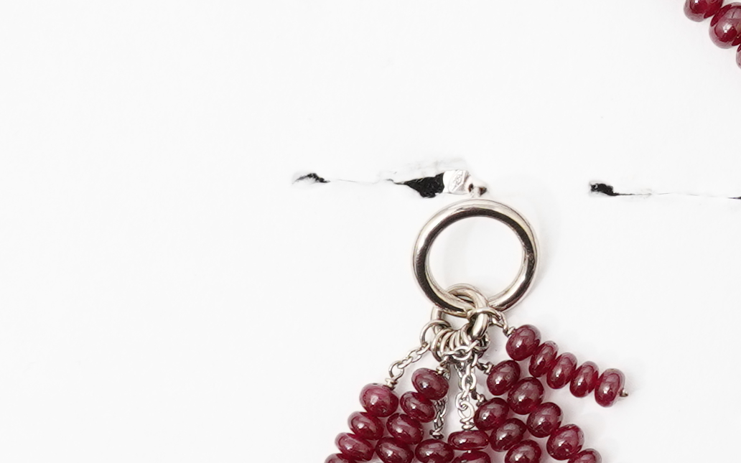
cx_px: 987
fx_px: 3534
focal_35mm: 175
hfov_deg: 11.6
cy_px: 120
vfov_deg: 7.5
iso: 500
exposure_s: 1/125
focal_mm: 30
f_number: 16
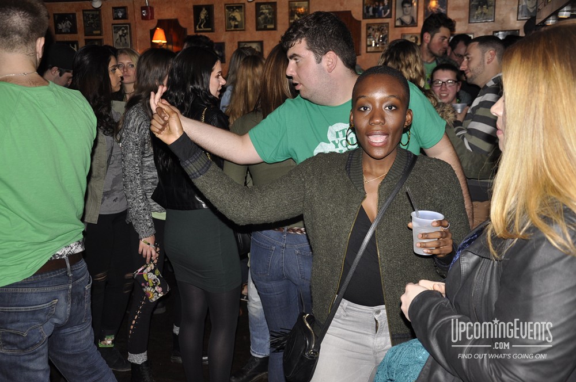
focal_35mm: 42
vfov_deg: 31.8
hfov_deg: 46.5
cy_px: 191
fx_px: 671
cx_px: 288
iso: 400
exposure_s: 1/60
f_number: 4
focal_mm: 28
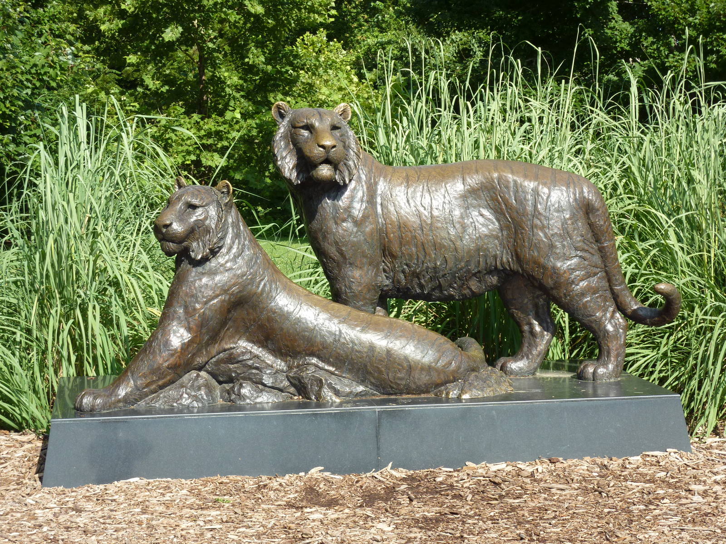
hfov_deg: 29.0
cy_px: 272
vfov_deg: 21.9
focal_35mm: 67
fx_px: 1405
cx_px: 363
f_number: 4.1
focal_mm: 11
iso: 125
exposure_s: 1/500
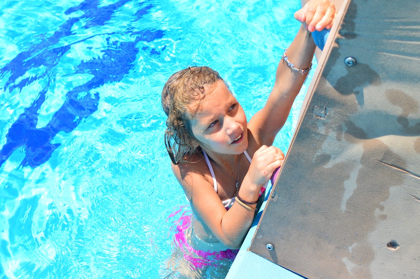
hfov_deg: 37.9
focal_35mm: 52
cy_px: 140
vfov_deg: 25.7
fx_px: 612
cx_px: 210
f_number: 5
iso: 100
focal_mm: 35
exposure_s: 1/500
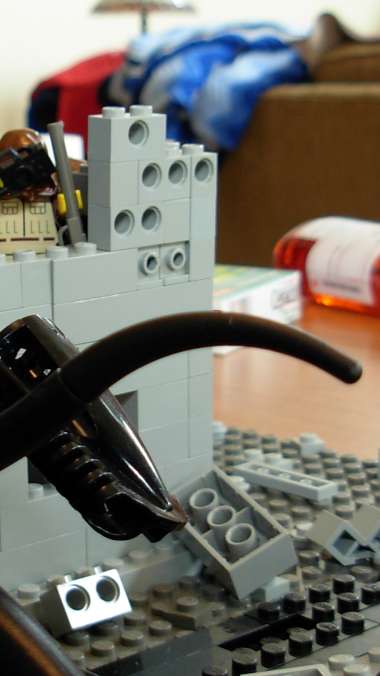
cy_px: 328
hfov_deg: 14.6
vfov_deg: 25.9
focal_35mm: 82
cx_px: 72
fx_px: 1469
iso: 79
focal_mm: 6.3
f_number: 2.9
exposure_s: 1/13
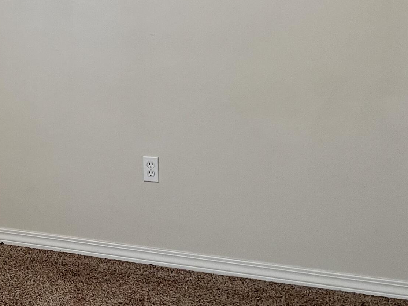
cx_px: 23
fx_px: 825
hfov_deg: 26.6
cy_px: 50
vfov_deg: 20.7
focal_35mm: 70
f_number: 1.5
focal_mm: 5.7
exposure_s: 1/60
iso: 200
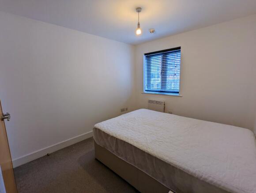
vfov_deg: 78.3
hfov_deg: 94.4
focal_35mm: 16
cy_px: 96
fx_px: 119
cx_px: 128
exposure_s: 1/25
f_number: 2.2
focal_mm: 2.35
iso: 60
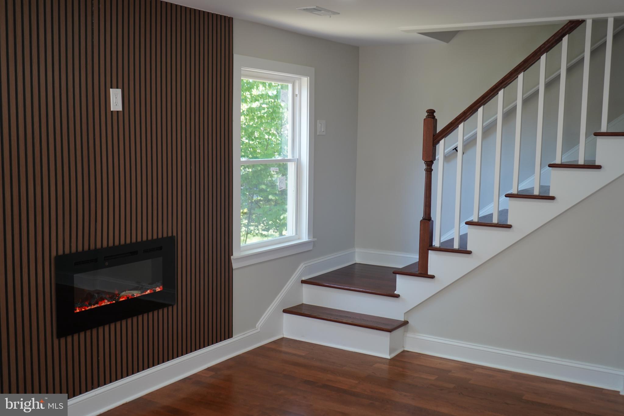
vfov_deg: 35.0
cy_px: 208
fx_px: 659
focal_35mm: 38
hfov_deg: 50.7
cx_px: 312
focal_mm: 38
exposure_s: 1/160
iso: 640
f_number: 4
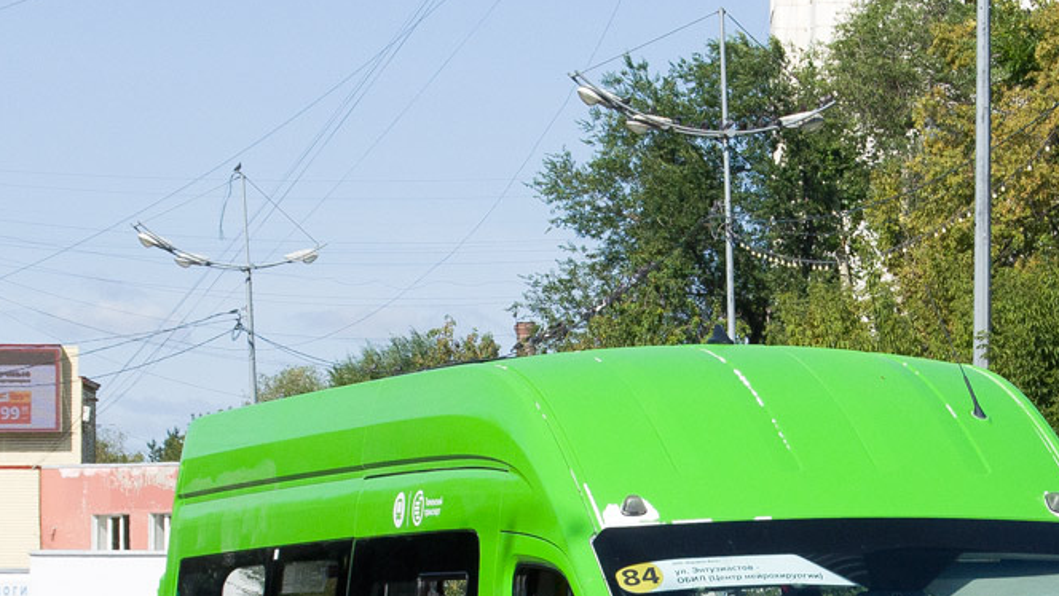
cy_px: 568
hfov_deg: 12.1
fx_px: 4972
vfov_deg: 6.8
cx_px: 794
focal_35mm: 177
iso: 400
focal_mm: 50
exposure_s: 1/2000
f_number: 8
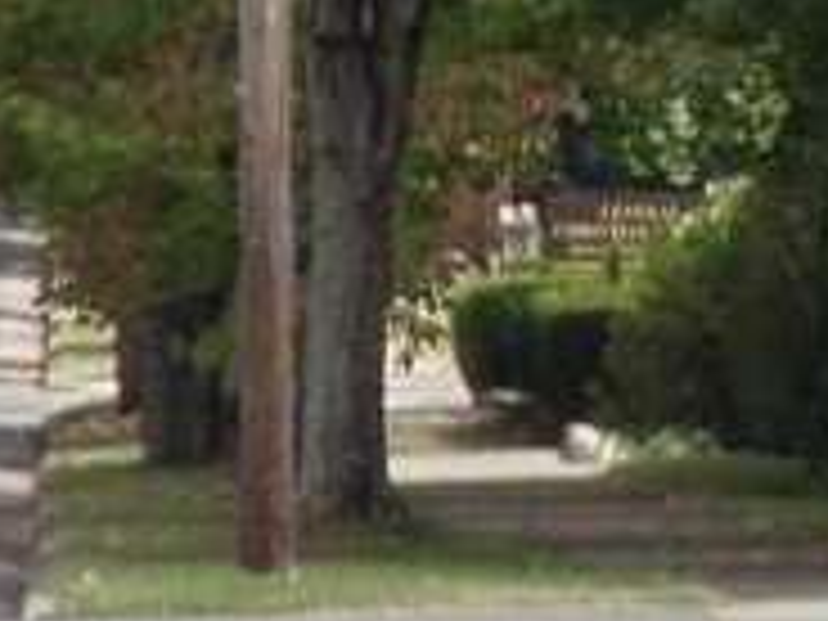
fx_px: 32698
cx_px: 1530
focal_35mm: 1367
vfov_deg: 1.1
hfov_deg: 1.4
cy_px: -387
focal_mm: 42
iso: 80
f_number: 5.6
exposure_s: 1/200
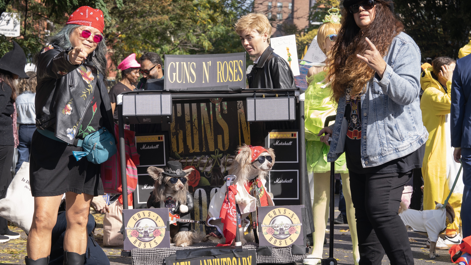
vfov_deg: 14.9
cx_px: 211
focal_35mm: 81
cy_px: 148
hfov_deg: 26.2
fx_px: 1012
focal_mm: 70
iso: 200
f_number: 7.1
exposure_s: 1/160
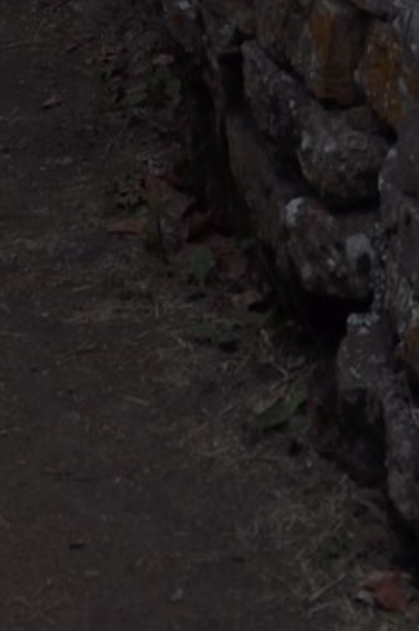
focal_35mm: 213
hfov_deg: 6.4
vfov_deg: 8.9
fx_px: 3726
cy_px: -797
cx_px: 292
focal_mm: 44
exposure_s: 1/200
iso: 400
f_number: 7.1
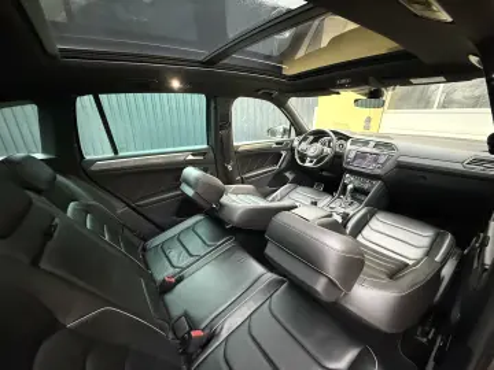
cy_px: 185
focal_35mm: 14
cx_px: 247
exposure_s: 1/59
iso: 1250
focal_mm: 2.22
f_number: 2.2
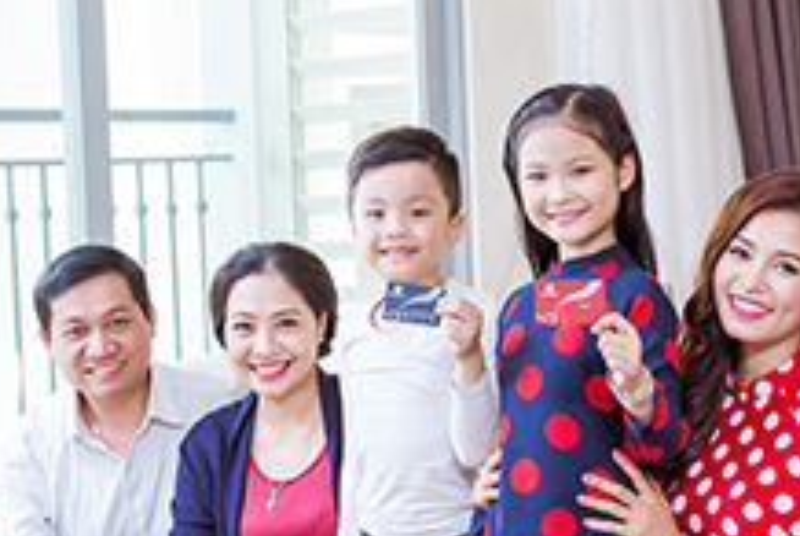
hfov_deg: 18.5
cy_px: 279
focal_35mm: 110
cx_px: 580
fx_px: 2448
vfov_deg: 12.5
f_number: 3.2
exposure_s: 1/125
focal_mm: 48
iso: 640
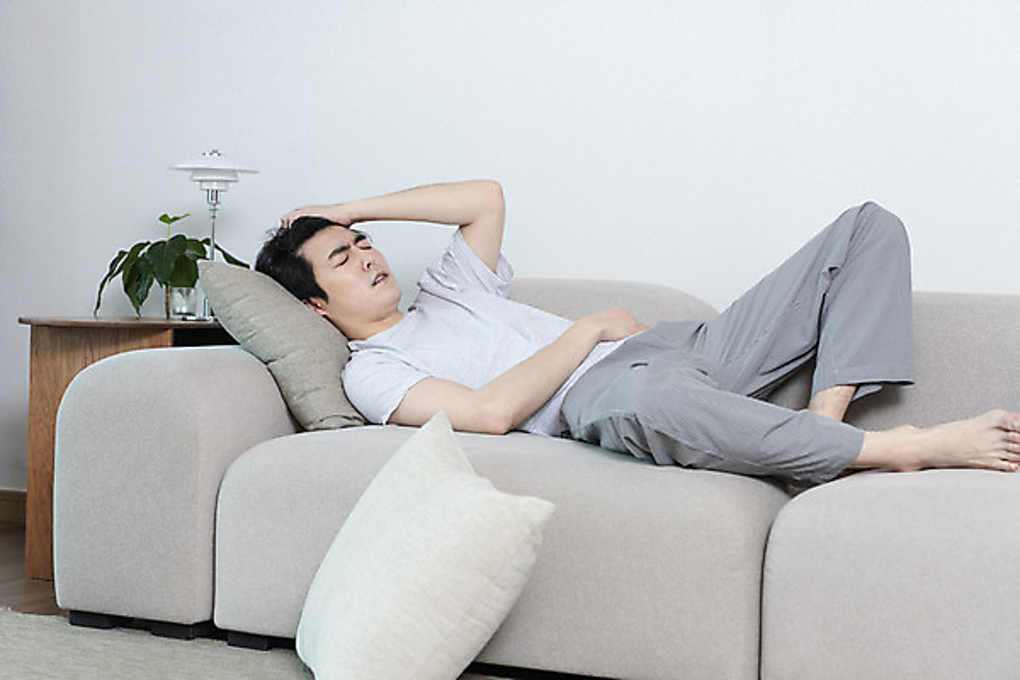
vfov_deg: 21.9
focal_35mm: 62
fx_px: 1757
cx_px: 510
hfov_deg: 32.4
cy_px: 340
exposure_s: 1/125
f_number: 4.5
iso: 200
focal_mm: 62
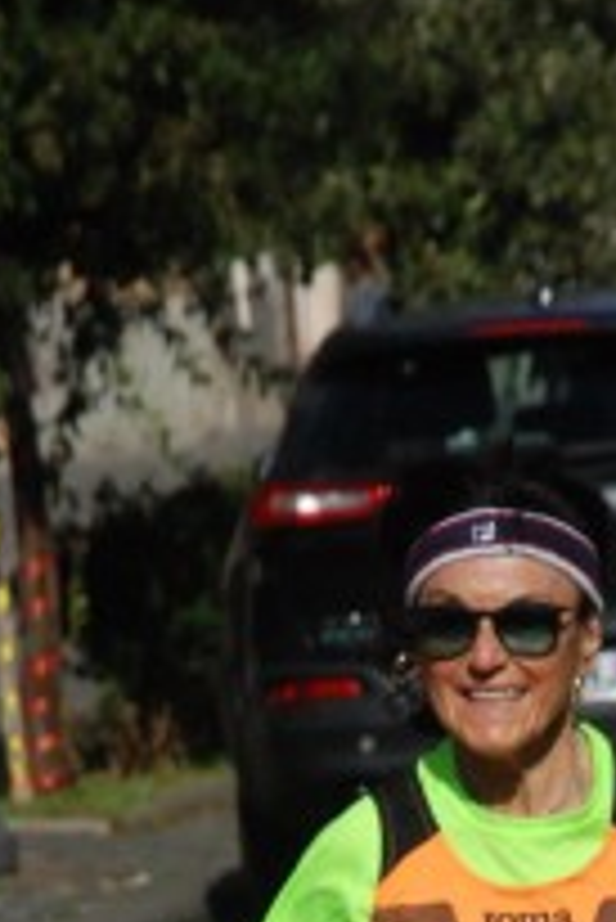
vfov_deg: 3.9
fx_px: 13528
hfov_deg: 2.6
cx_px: 627
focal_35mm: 528
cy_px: 1255
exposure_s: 1/2500
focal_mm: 120
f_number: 10
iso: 1000
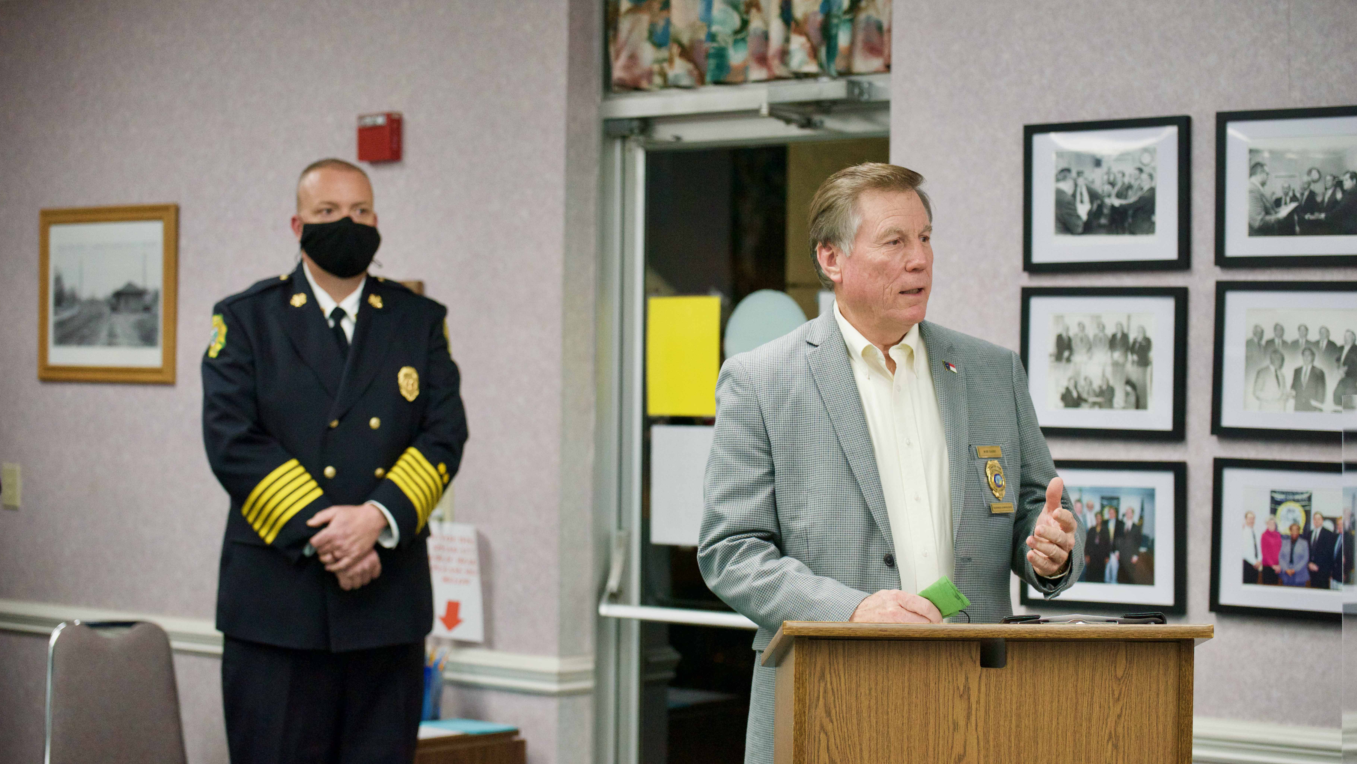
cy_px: 344
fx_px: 2663
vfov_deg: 16.3
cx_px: 679
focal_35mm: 74
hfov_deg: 28.6
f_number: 2.8
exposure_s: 1/800
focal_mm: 70
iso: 4000
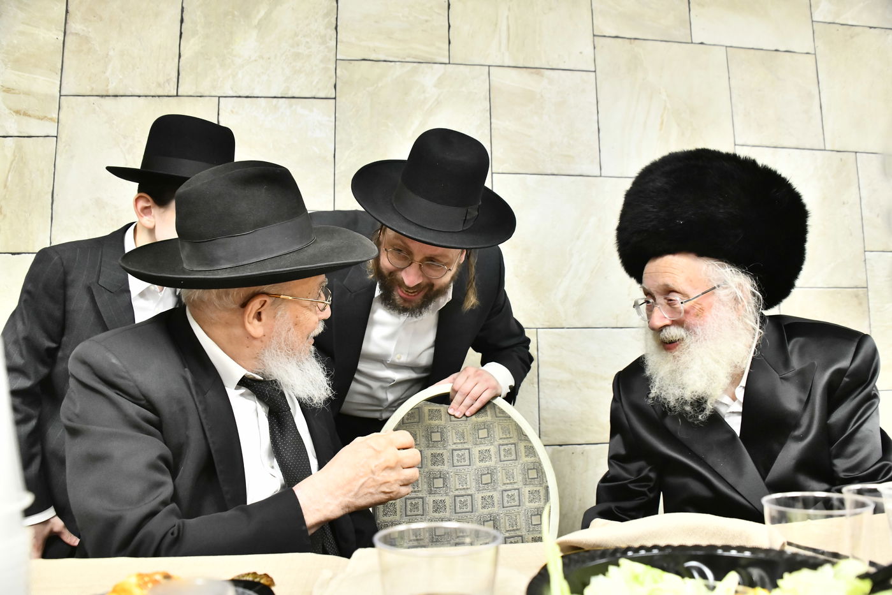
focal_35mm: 28
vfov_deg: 46.4
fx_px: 694
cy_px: 298
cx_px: 446
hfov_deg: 65.5
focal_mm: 28
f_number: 5.6
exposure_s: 1/200
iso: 4000
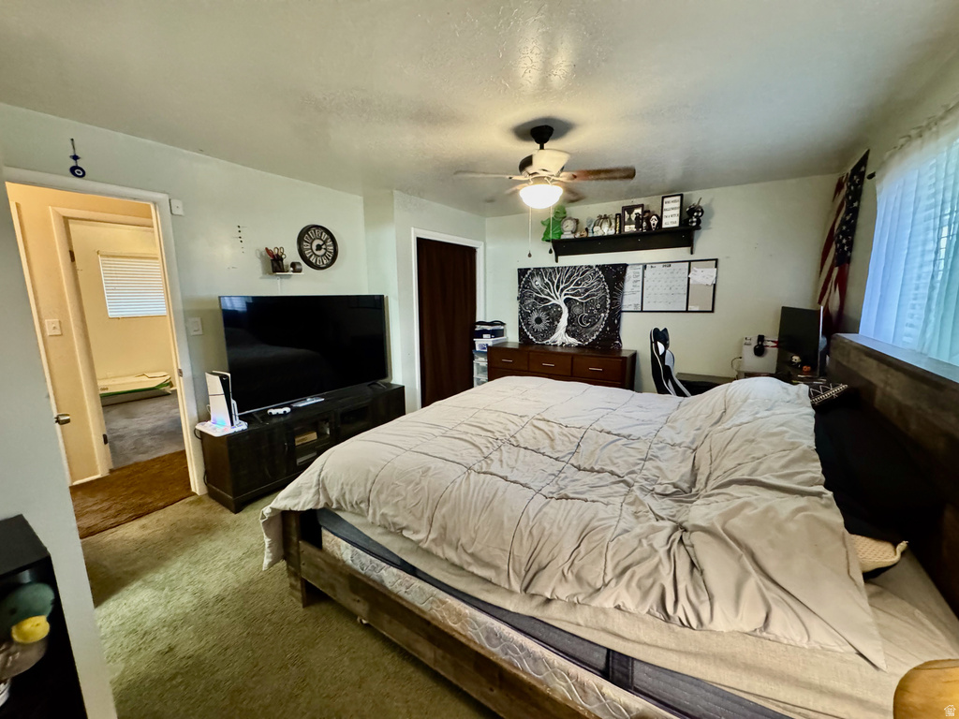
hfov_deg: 102.1
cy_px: 360
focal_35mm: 14
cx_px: 480
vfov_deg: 85.7
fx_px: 388
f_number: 2.2
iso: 1250
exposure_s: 1/60
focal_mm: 2.22
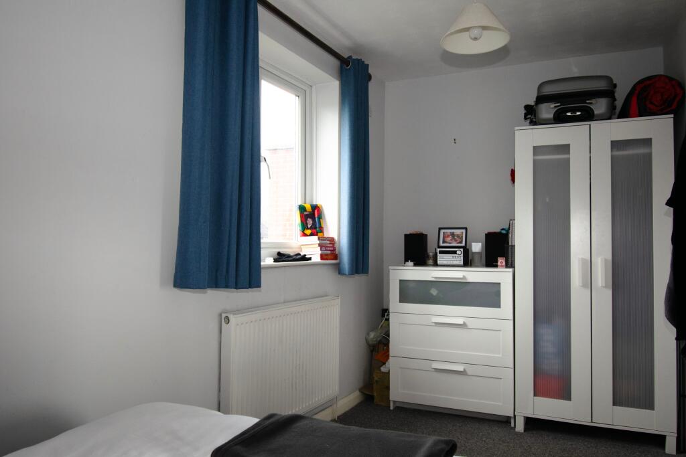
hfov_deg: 70.4
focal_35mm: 26
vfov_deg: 50.4
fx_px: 486
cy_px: 228
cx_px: 343
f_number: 5.3
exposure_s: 1/60
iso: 400
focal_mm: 17
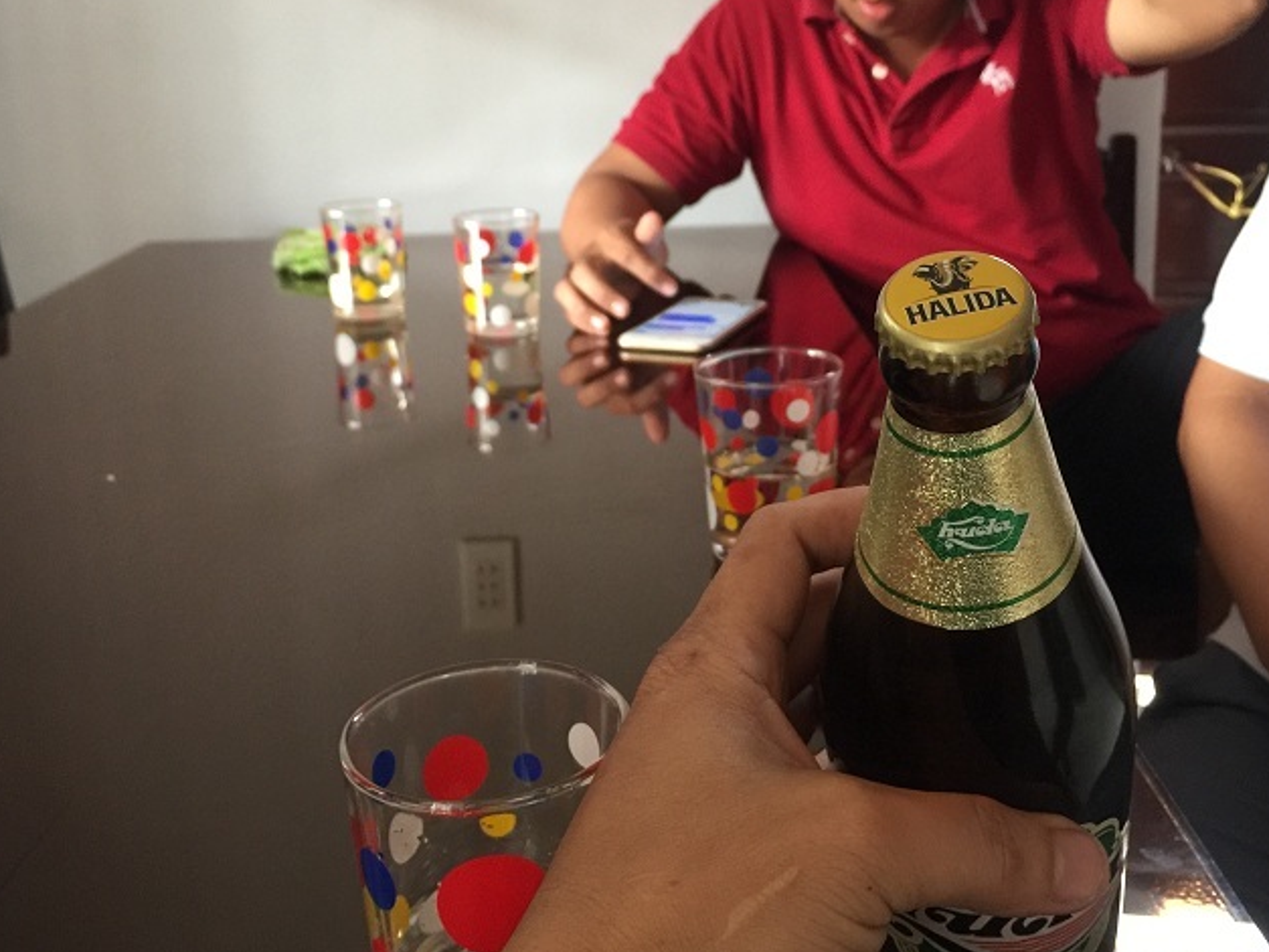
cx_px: 684
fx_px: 1356
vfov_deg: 38.4
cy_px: 359
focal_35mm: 37
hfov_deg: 50.1
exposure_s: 1/17
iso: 125
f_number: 2.2
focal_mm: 4.15
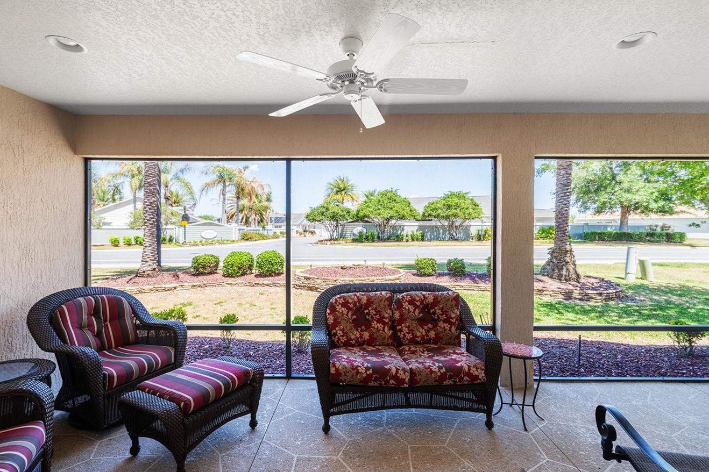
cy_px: 232
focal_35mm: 17
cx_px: 346
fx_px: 335
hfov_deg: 93.3
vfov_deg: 70.4
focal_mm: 14
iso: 200
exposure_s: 1/6
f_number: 8
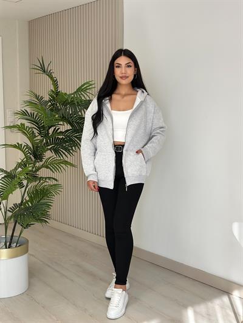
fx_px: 449
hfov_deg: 30.3
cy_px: 162
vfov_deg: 39.6
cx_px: 122
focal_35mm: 48
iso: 80
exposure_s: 1/480
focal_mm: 6.86
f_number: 1.78
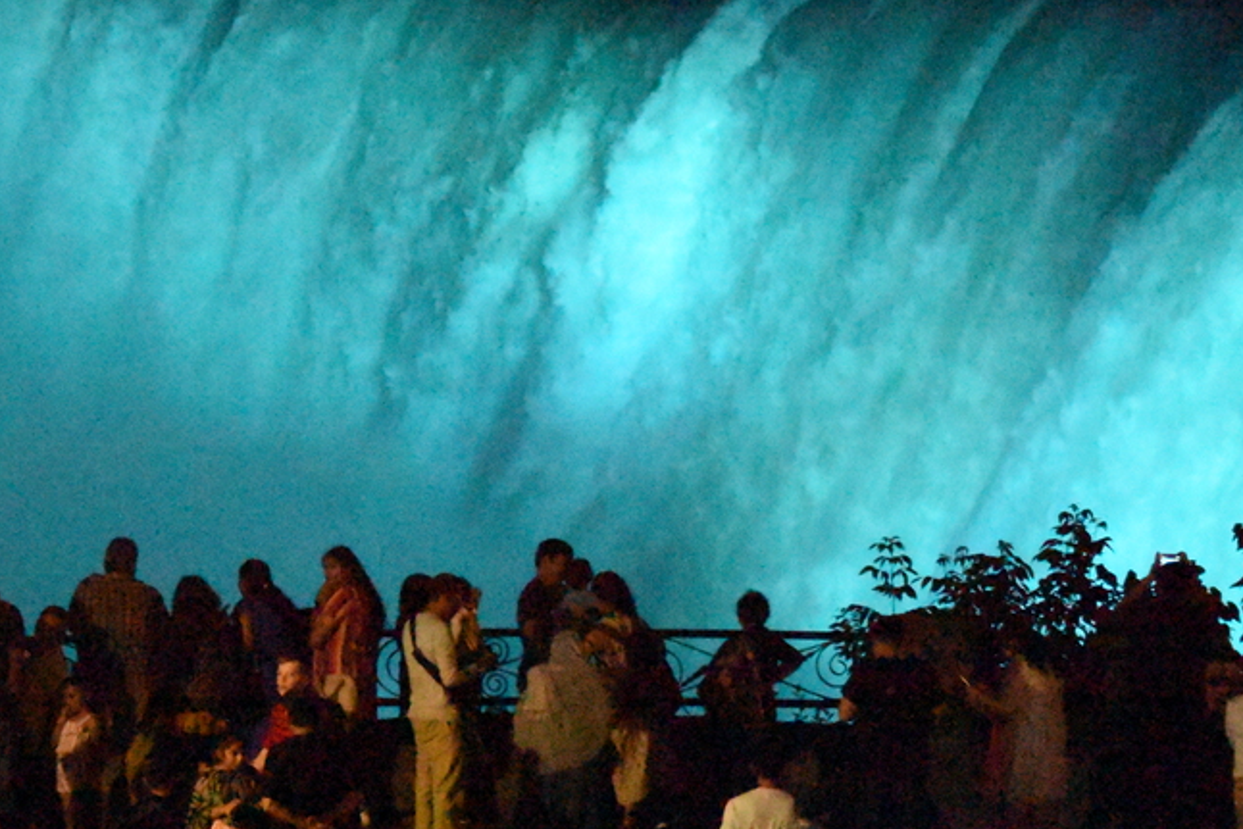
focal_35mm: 198
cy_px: 181
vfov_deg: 6.9
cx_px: 450
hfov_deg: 10.4
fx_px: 6838
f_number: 5.3
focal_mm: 100
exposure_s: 1/200
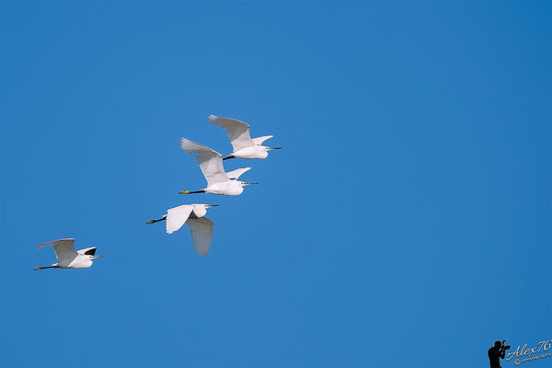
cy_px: 184
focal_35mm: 600
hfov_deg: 3.4
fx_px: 9199
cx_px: 276
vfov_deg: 2.3
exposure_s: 1/1250
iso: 200
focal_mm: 400
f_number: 5.6
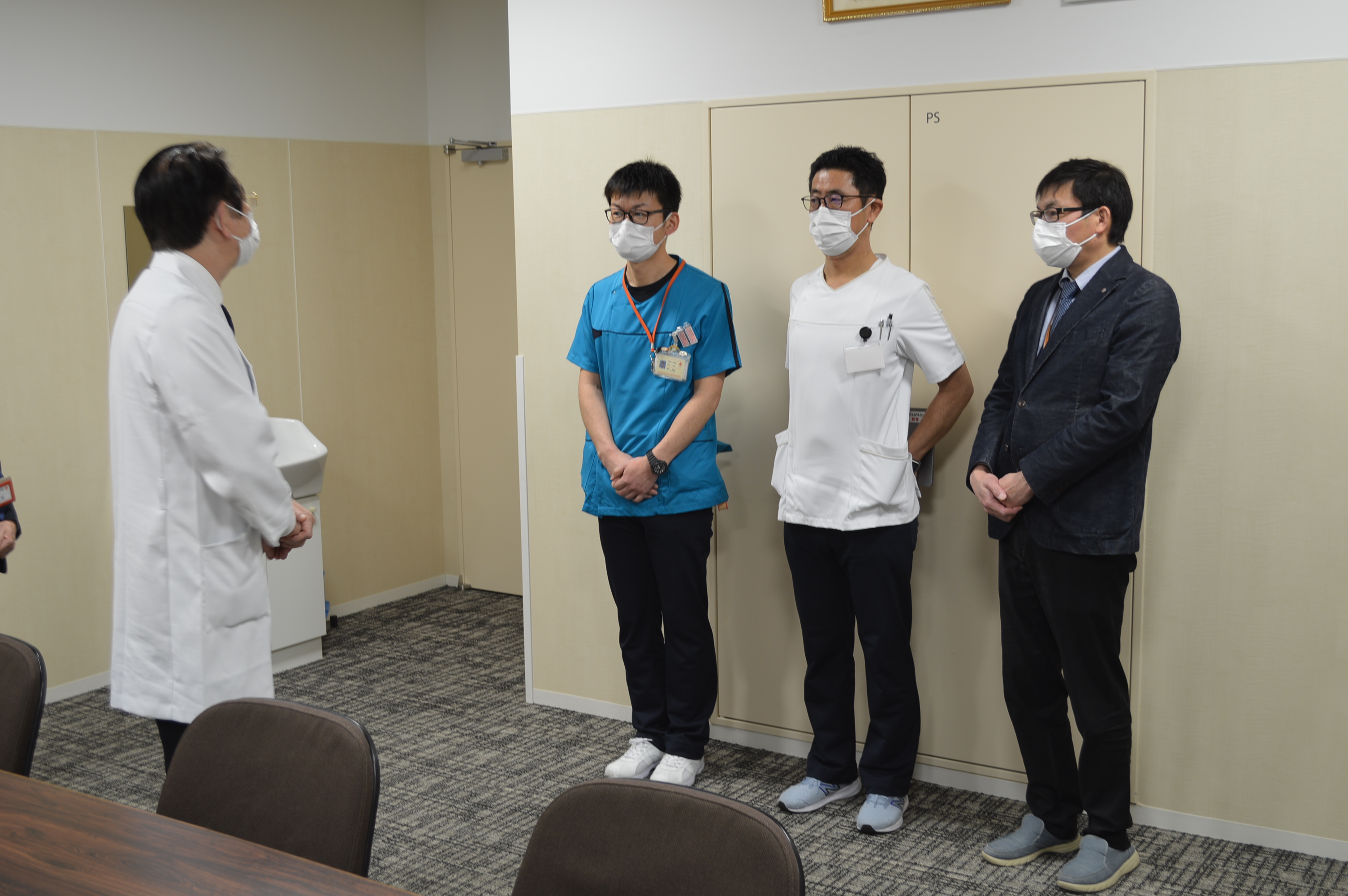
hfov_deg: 49.6
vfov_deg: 34.1
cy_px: 448
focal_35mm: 39
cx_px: 674
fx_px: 1459
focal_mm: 26
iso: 100
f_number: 4.2
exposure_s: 1/10
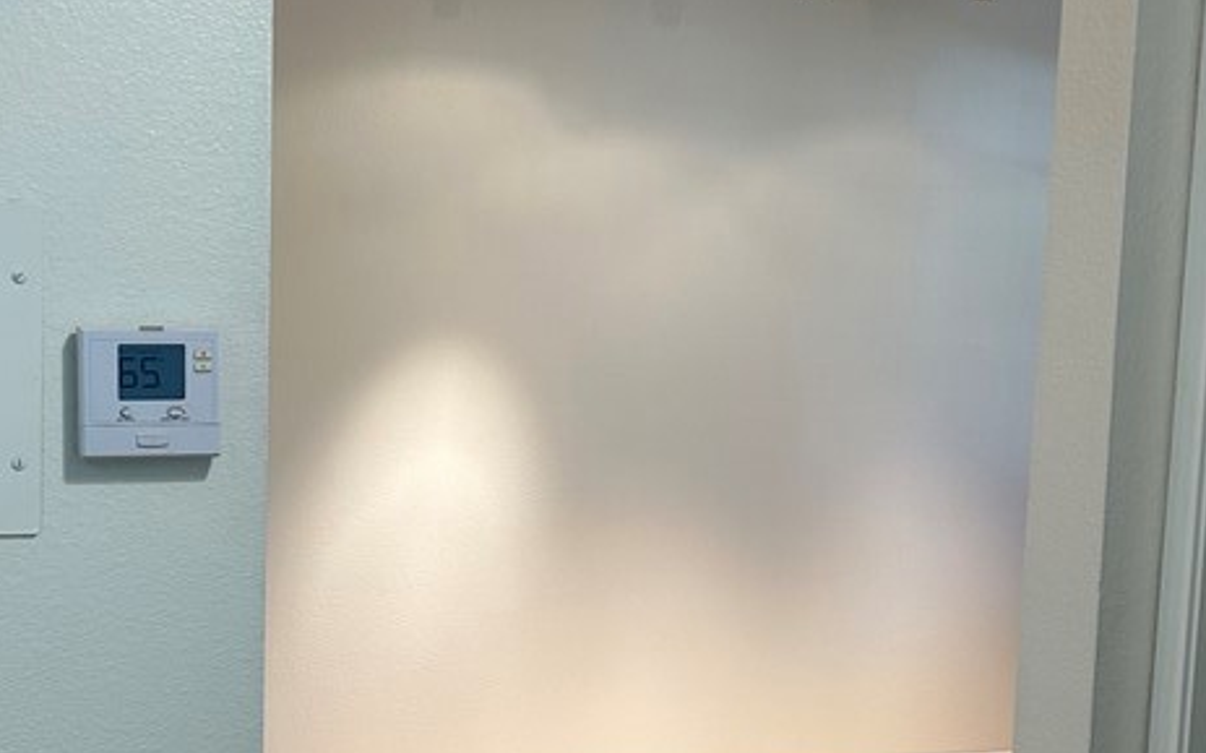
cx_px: 354
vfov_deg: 21.2
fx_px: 2004
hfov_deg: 33.0
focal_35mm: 61
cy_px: 526
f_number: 1.5
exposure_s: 1/120
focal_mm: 5.7
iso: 80
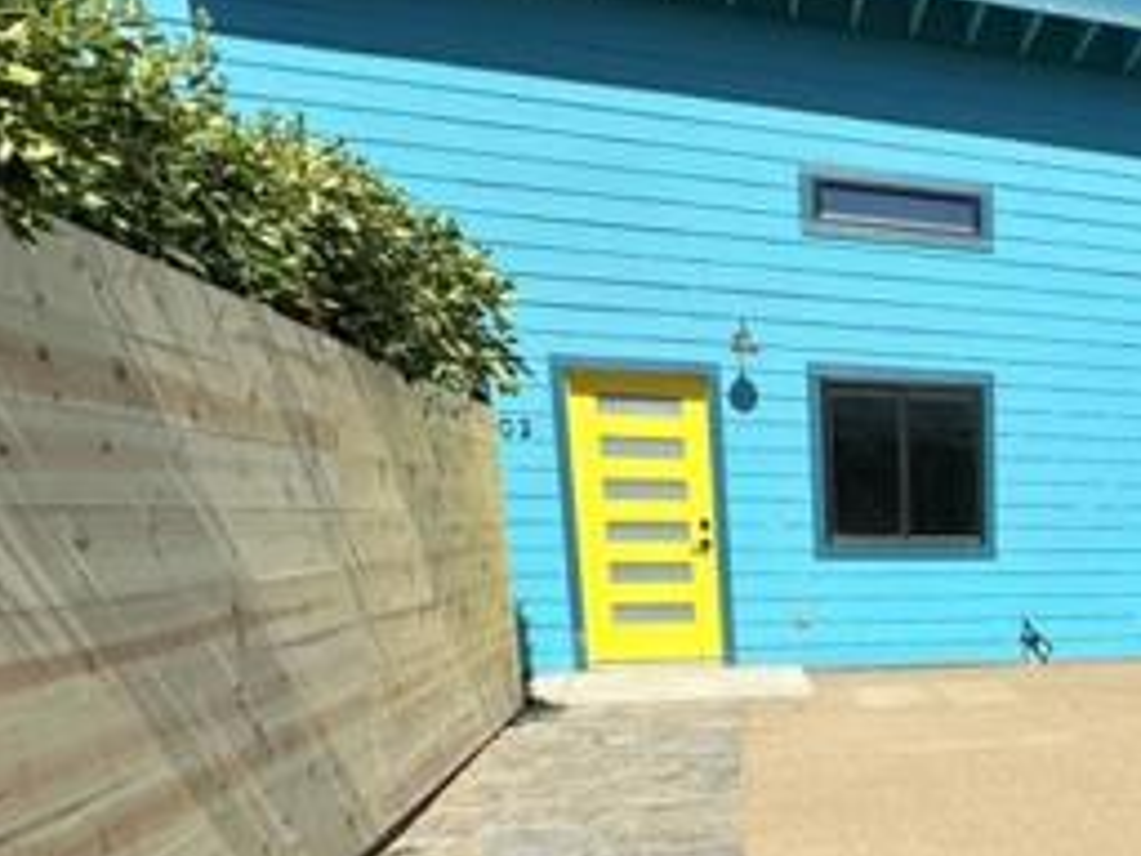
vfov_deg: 38.2
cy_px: 753
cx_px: 1123
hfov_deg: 45.1
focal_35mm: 35
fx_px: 1154
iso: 50
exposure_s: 1/3300
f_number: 2.2
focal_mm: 2.22
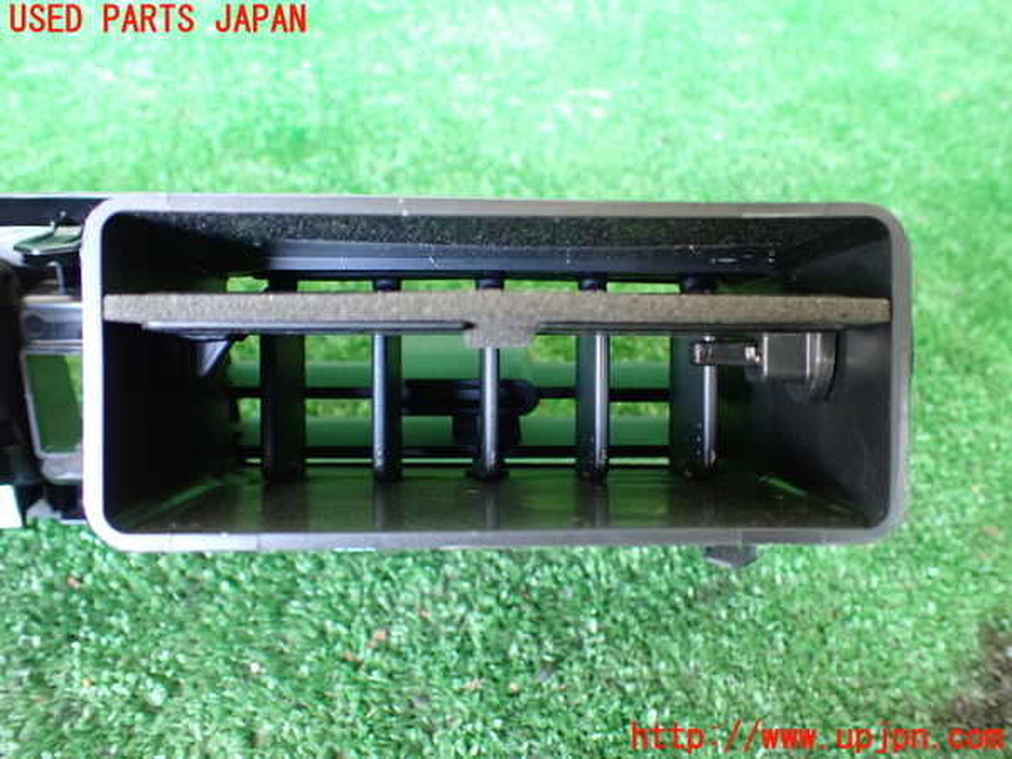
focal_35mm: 30
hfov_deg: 60.0
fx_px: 877
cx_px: 506
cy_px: 380
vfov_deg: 46.8
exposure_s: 1/40
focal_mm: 5.4
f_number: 2.3
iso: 800
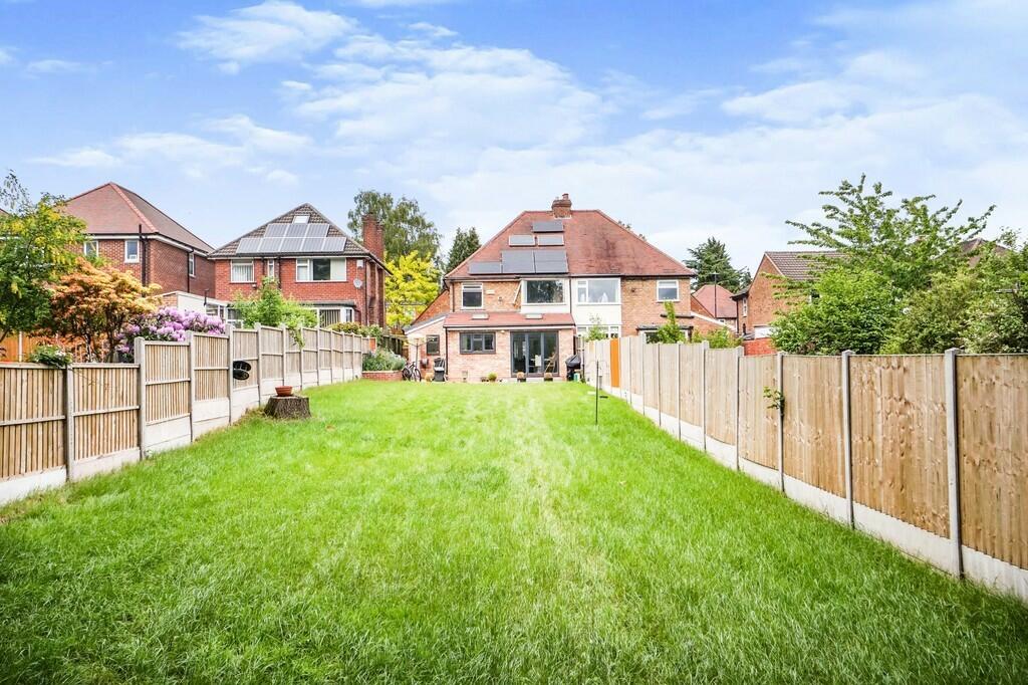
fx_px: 771
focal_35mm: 27
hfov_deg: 67.4
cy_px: 342
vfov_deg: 47.9
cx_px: 514
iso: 400
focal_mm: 18
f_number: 9
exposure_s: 1/320
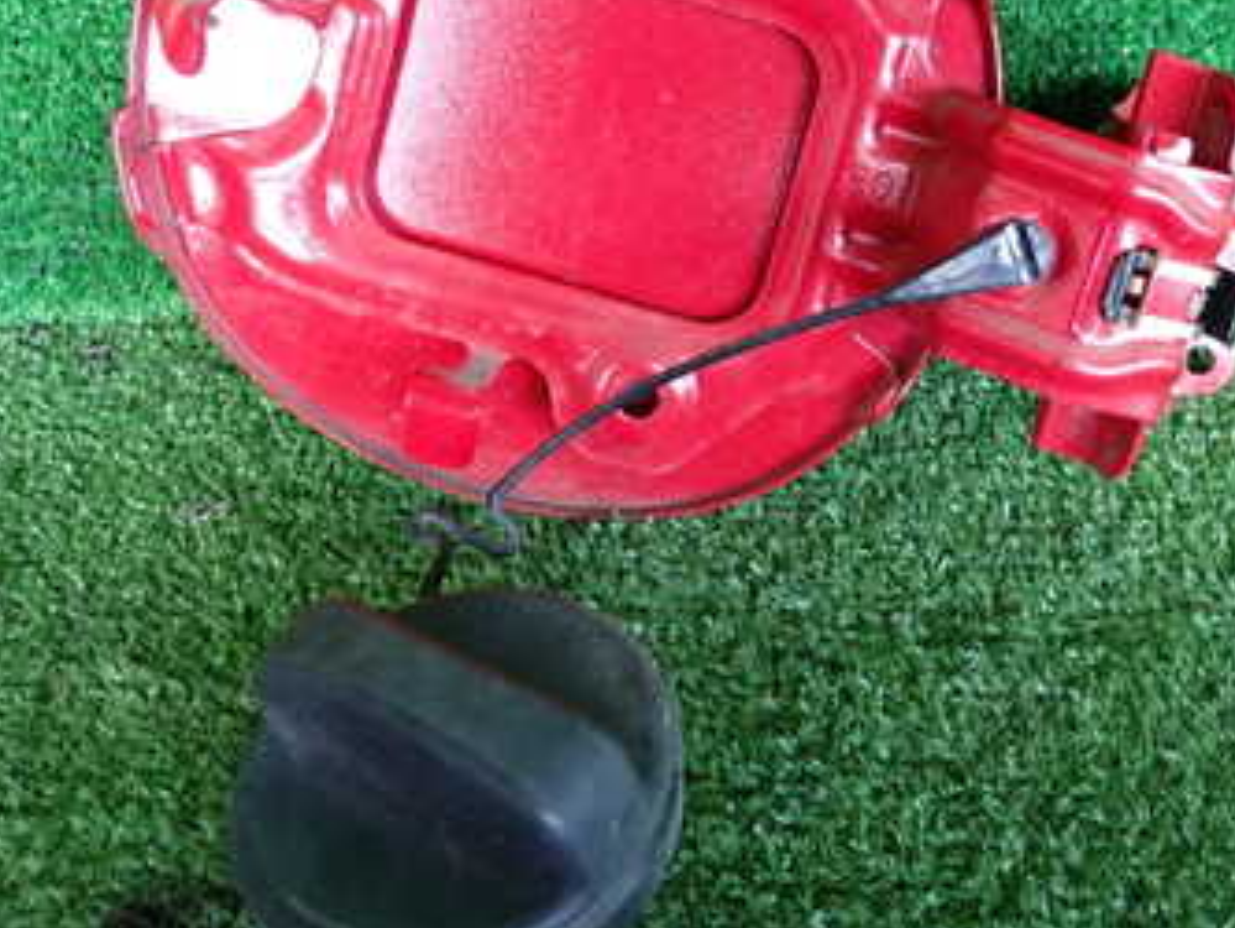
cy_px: 260
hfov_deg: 41.4
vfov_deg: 31.8
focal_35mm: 45
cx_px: 846
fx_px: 1606
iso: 200
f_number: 2
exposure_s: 1/30
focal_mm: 4.5
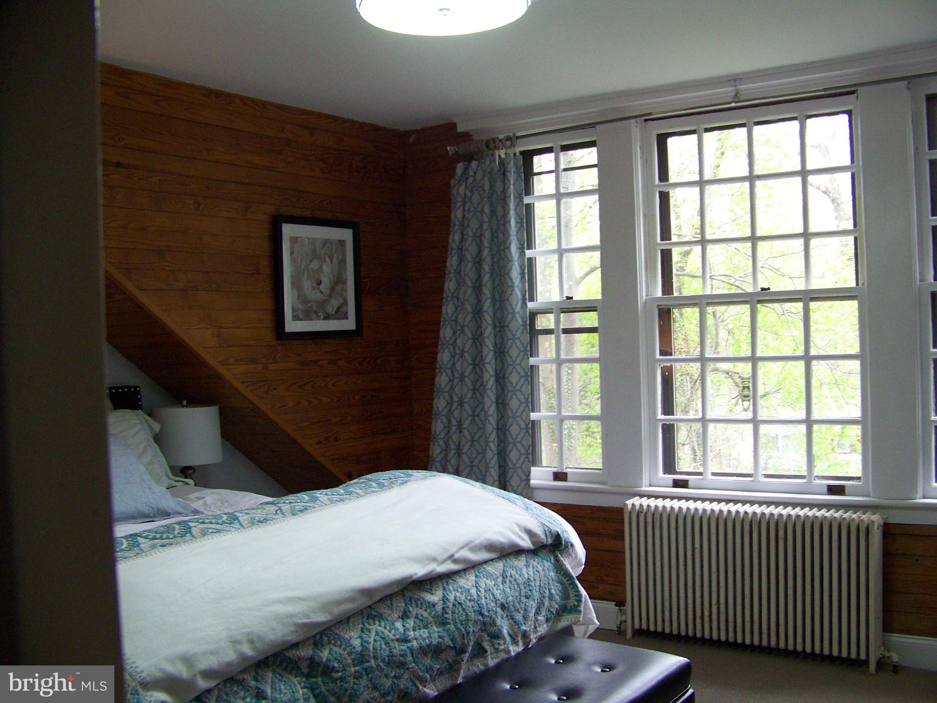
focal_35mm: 36
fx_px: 974
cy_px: 352
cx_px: 468
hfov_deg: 51.4
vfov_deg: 39.7
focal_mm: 5.85
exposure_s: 1/30
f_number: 2.8
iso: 160
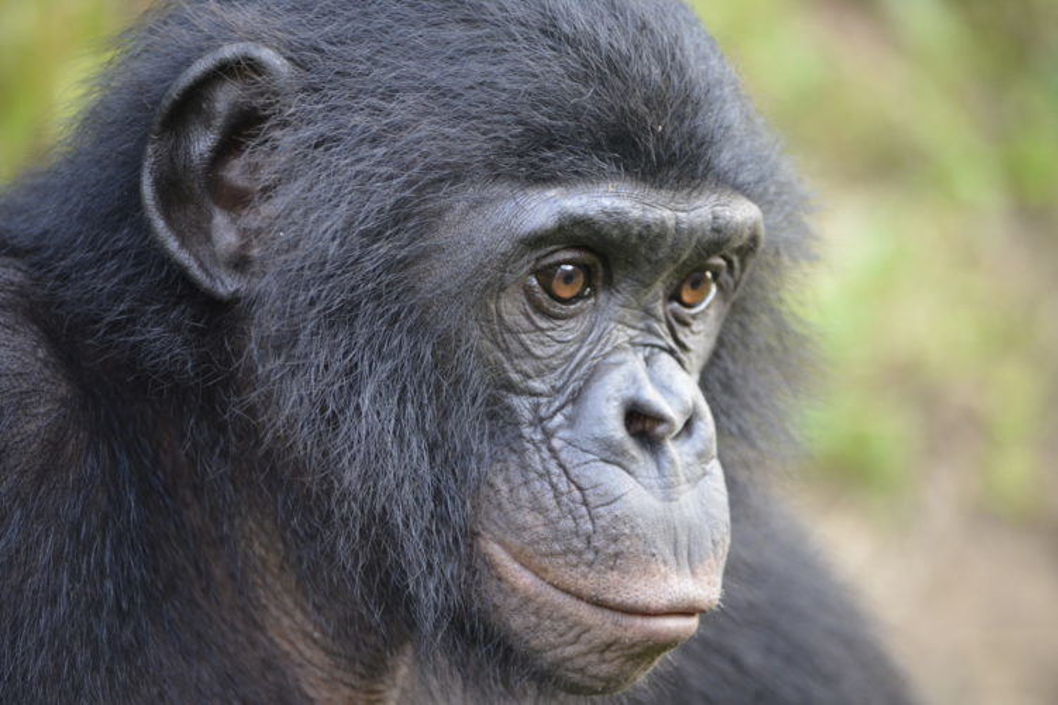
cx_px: 529
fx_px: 6830
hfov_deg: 8.9
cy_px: 352
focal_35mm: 232
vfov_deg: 5.9
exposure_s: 1/125
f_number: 5
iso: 1400
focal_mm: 155
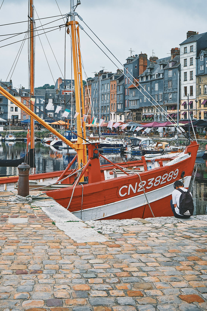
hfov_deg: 26.9
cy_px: 100
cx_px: 80
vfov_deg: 39.1
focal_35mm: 50
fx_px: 431
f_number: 5.6
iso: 160
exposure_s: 1/250
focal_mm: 23.3
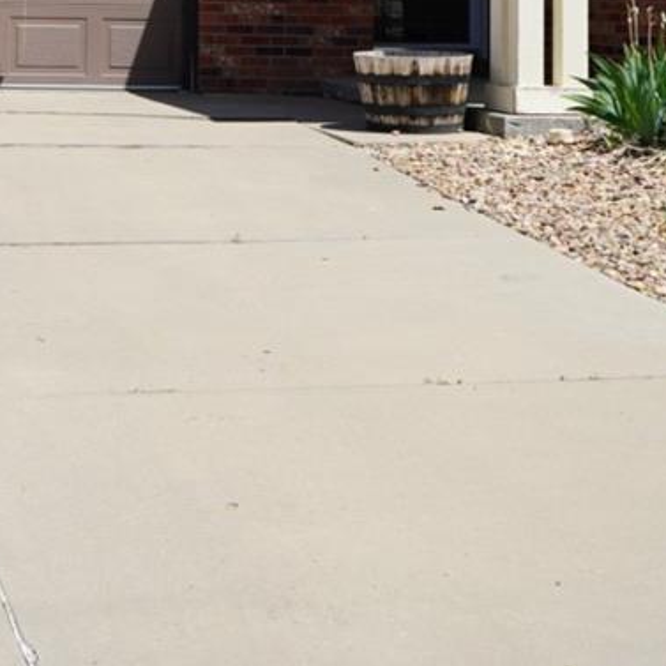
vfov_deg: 16.1
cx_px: 12
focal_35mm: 101
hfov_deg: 16.9
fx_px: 2198
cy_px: -255
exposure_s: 1/800
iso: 100
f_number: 5
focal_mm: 28
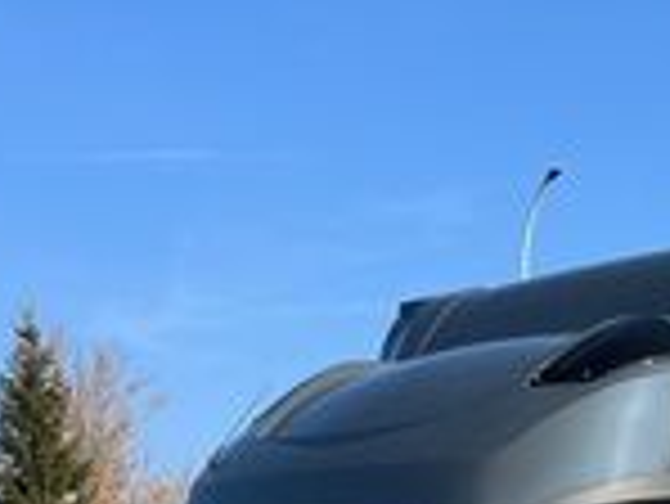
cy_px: 783
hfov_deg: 21.8
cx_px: 742
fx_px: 1647
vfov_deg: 15.8
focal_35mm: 85
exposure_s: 1/2062
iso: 50
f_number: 1.6
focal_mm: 5.1
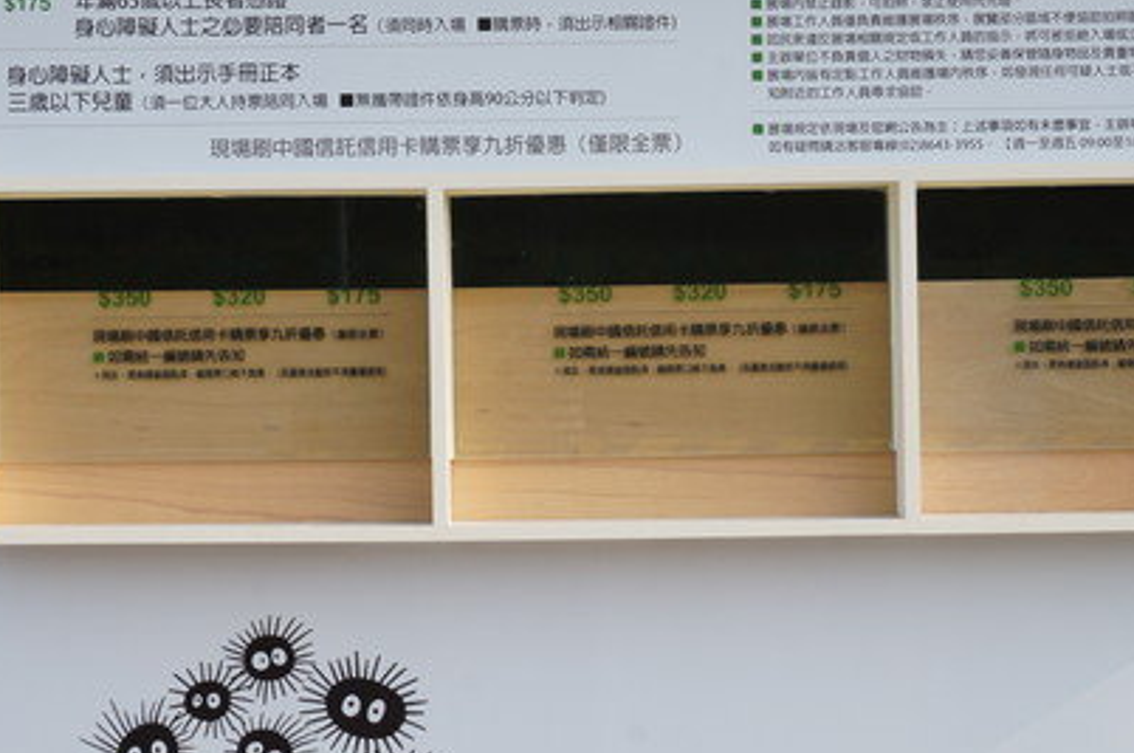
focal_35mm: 83
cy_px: 293
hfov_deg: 24.6
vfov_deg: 16.4
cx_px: 556
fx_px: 2603
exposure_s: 1/200
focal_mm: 37
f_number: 13
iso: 200
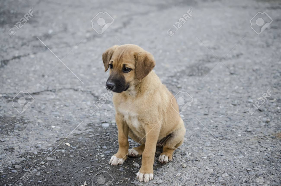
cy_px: 93
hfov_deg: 33.5
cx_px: 140
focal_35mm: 60
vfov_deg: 22.5
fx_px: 467
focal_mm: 40
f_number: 2.8
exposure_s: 1/500
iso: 640
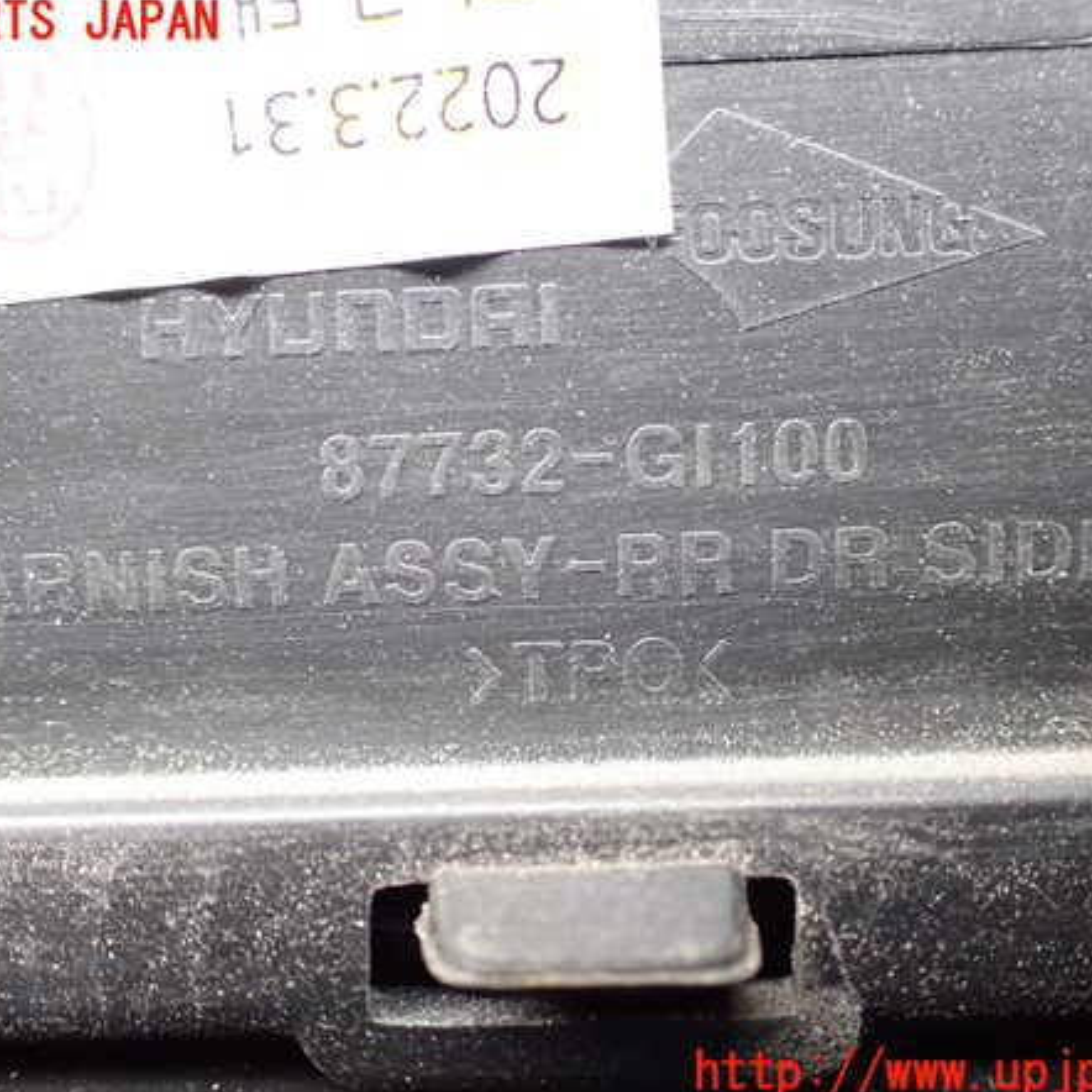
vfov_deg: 46.0
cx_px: 511
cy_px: 548
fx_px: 1285
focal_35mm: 36
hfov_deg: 46.0
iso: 640
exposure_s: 1/125
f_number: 2.3
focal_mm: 5.4
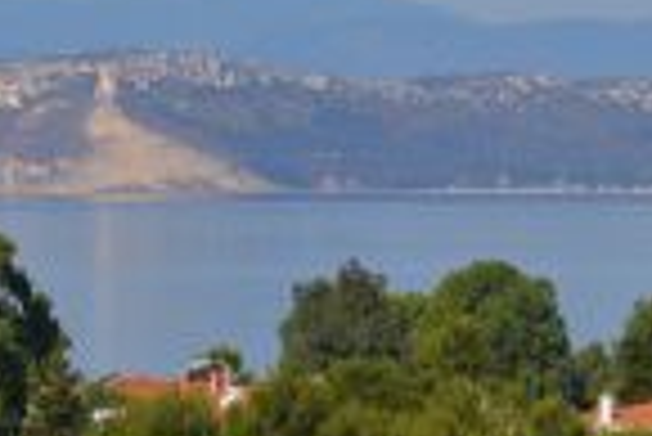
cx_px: 387
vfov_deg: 3.0
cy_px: -184
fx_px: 8448
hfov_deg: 4.4
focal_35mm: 466
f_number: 10
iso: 100
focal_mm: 100
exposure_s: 1/400
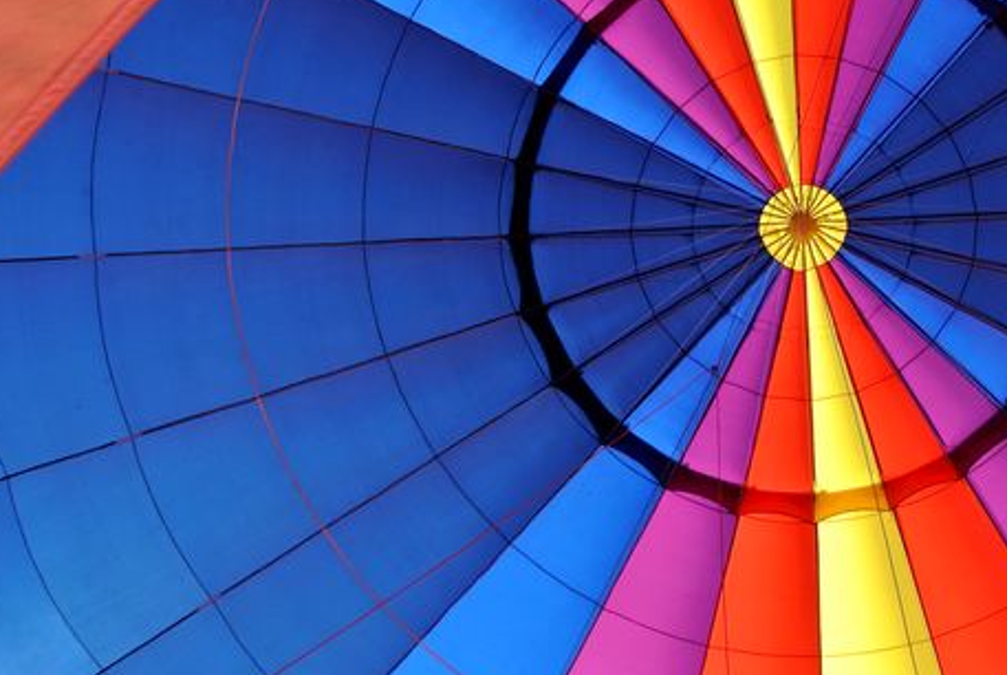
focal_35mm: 70
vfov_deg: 19.5
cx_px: 778
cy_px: 331
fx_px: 1961
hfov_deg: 28.3
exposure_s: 1/160
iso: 100
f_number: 4.2
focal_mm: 15.1
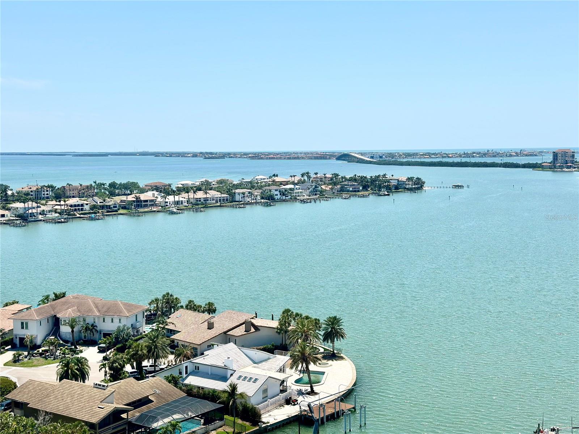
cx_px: 290
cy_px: 217
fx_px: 803
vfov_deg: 30.3
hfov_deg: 39.7
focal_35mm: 48
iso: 100
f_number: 1.78
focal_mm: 6.86
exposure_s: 1/9804
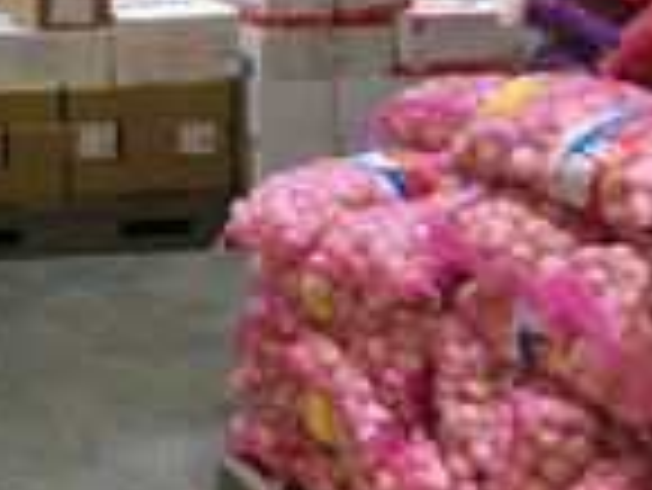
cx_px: -207
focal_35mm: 80
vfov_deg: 17.5
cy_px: -108
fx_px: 1508
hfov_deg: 21.9
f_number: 2.2
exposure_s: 1/33
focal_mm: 4.15
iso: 64
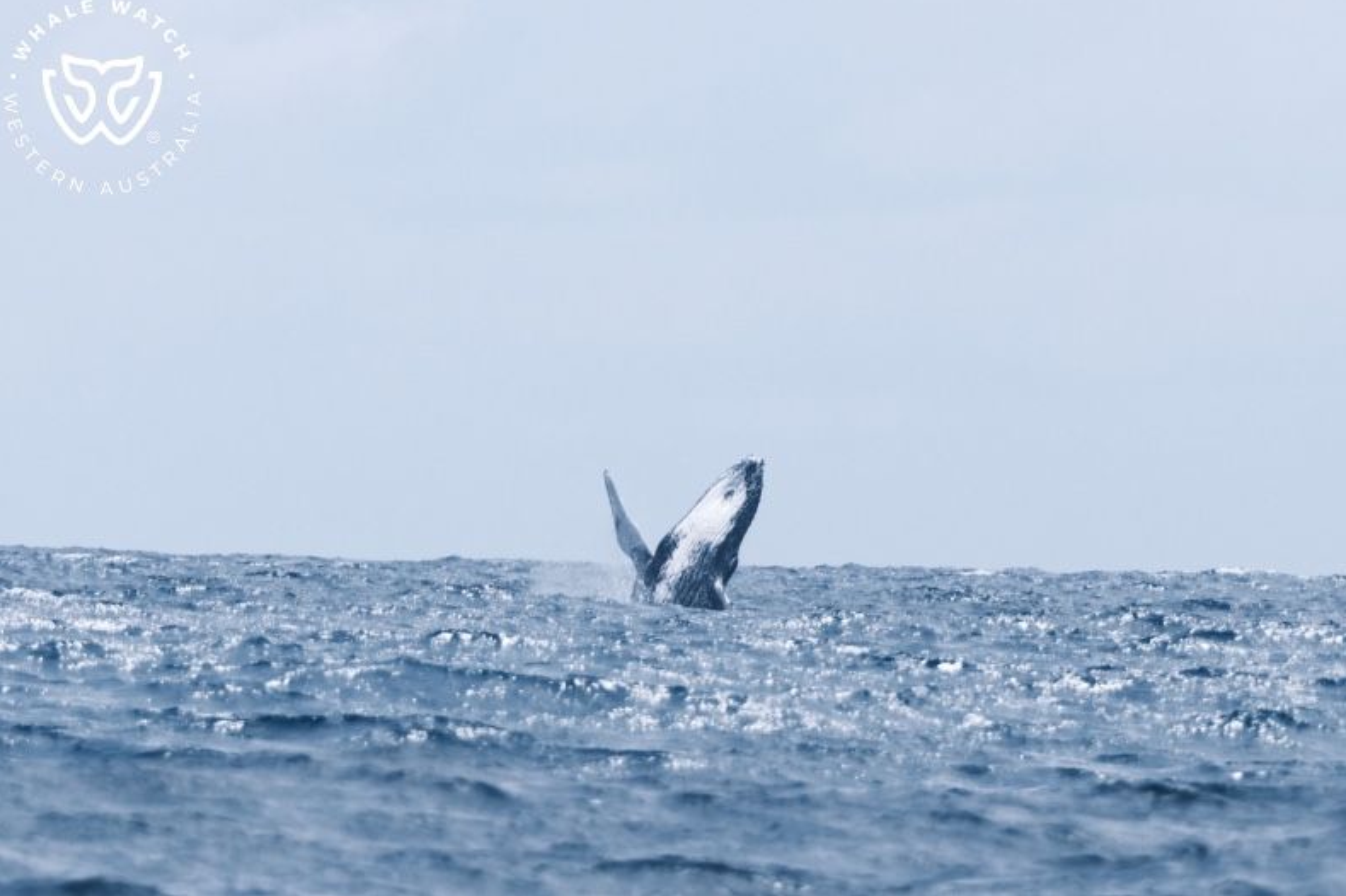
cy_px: 444
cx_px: 678
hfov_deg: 3.7
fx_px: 20704
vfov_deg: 2.5
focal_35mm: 554
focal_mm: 364.5
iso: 1000
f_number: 7.1
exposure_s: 1/4000
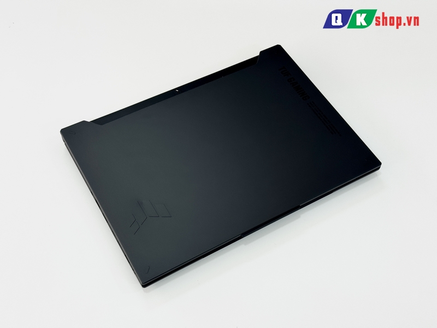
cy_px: 164
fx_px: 606
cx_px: 218
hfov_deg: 39.7
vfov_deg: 30.3
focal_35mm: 48
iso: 64
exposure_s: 1/121
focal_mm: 6.76
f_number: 1.78
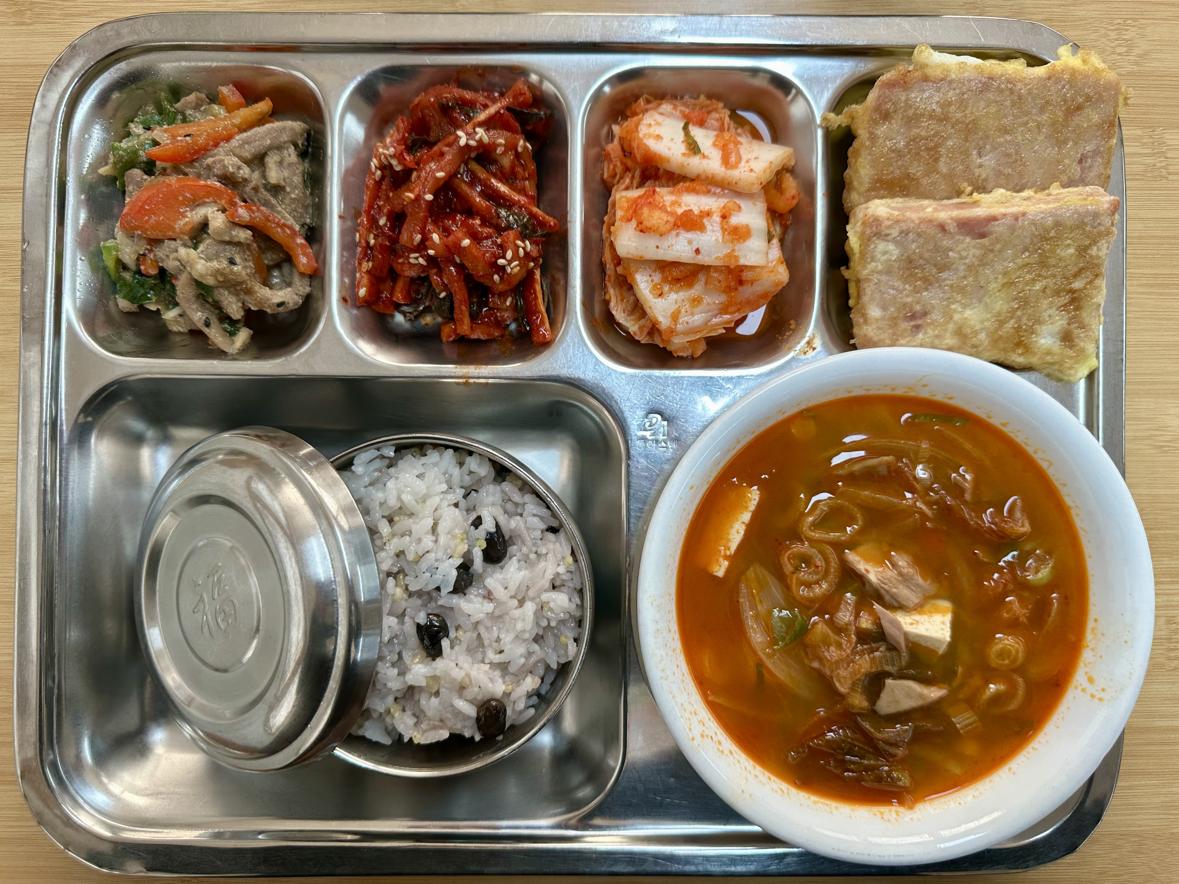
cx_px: 590
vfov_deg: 56.8
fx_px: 817
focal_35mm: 24
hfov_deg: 71.6
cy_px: 442
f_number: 1.78
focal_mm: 6.86
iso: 100
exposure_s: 1/120
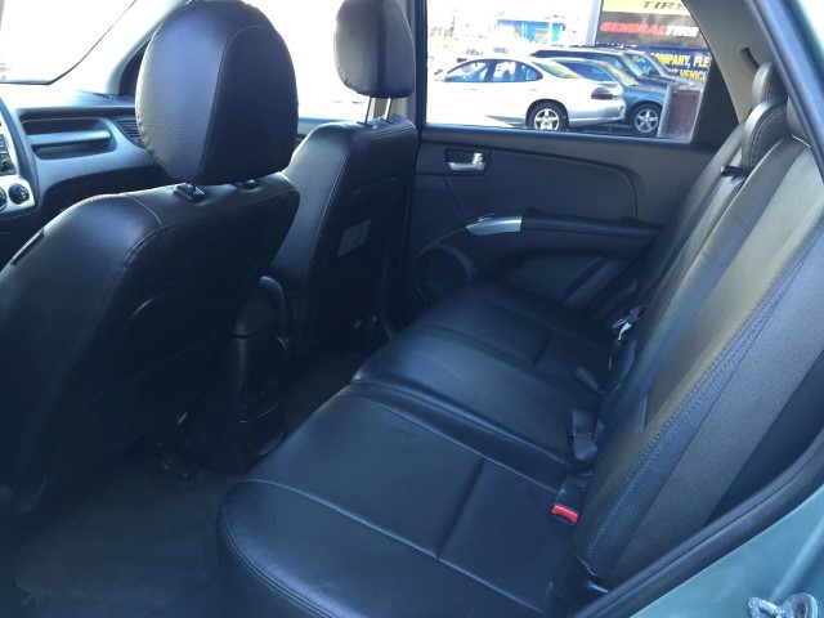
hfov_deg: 61.7
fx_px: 690
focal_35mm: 29
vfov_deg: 48.2
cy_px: 309
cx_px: 412
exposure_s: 1/30
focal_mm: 4.15
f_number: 2.2
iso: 80
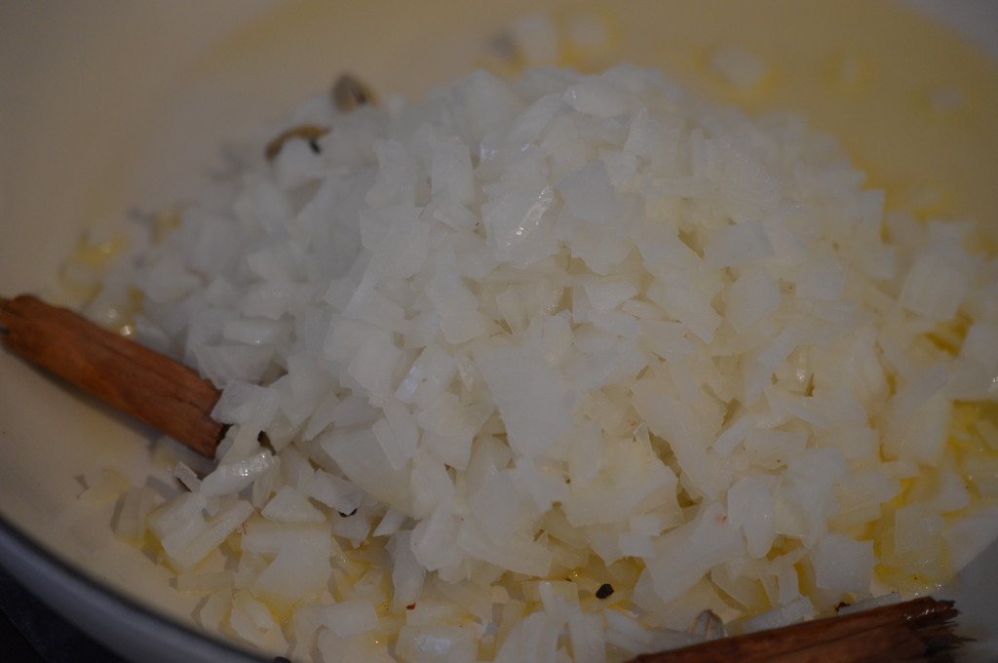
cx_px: 499
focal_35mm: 60
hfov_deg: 33.4
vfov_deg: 22.6
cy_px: 332
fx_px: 1661
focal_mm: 40
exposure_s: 1/60
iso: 720
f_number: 3
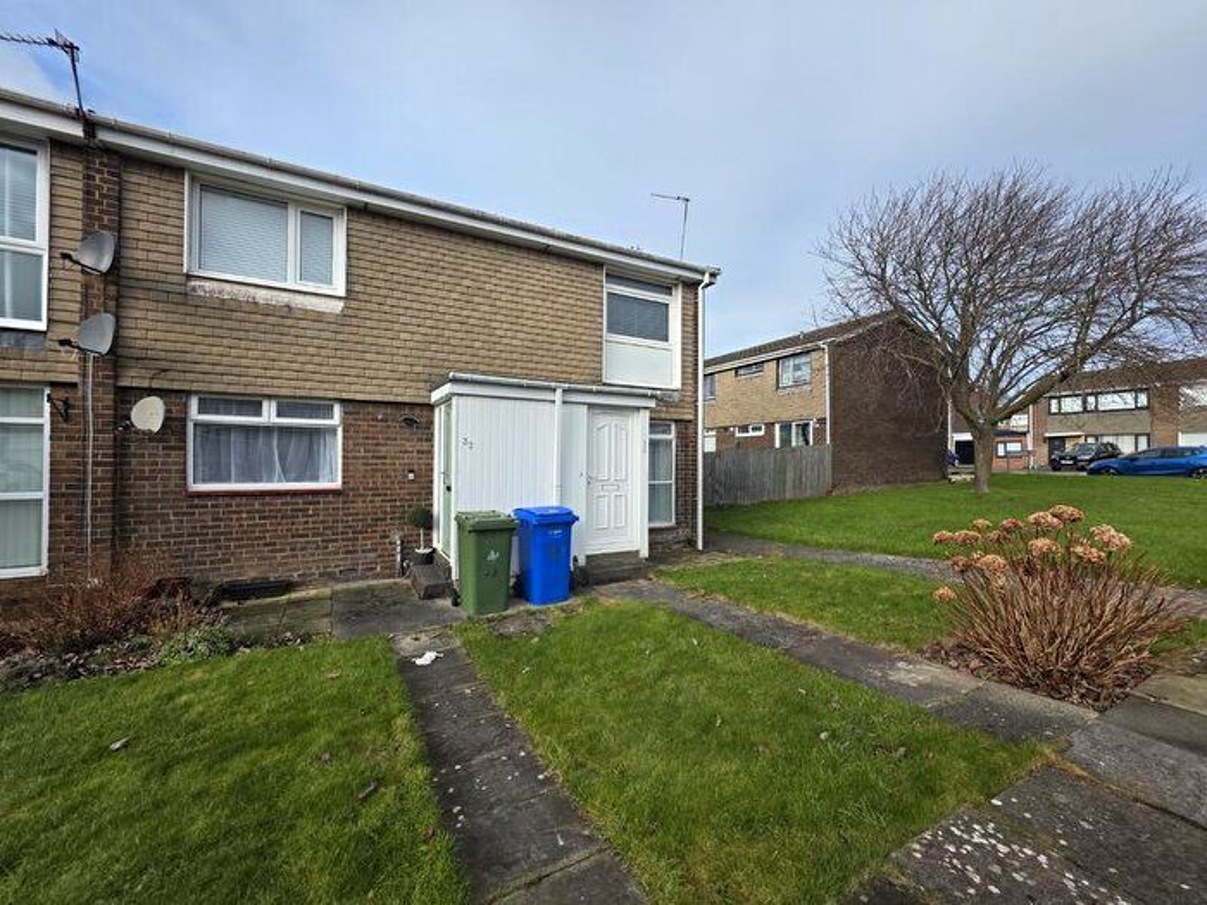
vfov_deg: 89.9
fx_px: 453
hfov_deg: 106.2
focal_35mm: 13
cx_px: 604
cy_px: 452
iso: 40
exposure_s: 1/1300
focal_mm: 2.2
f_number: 1.9
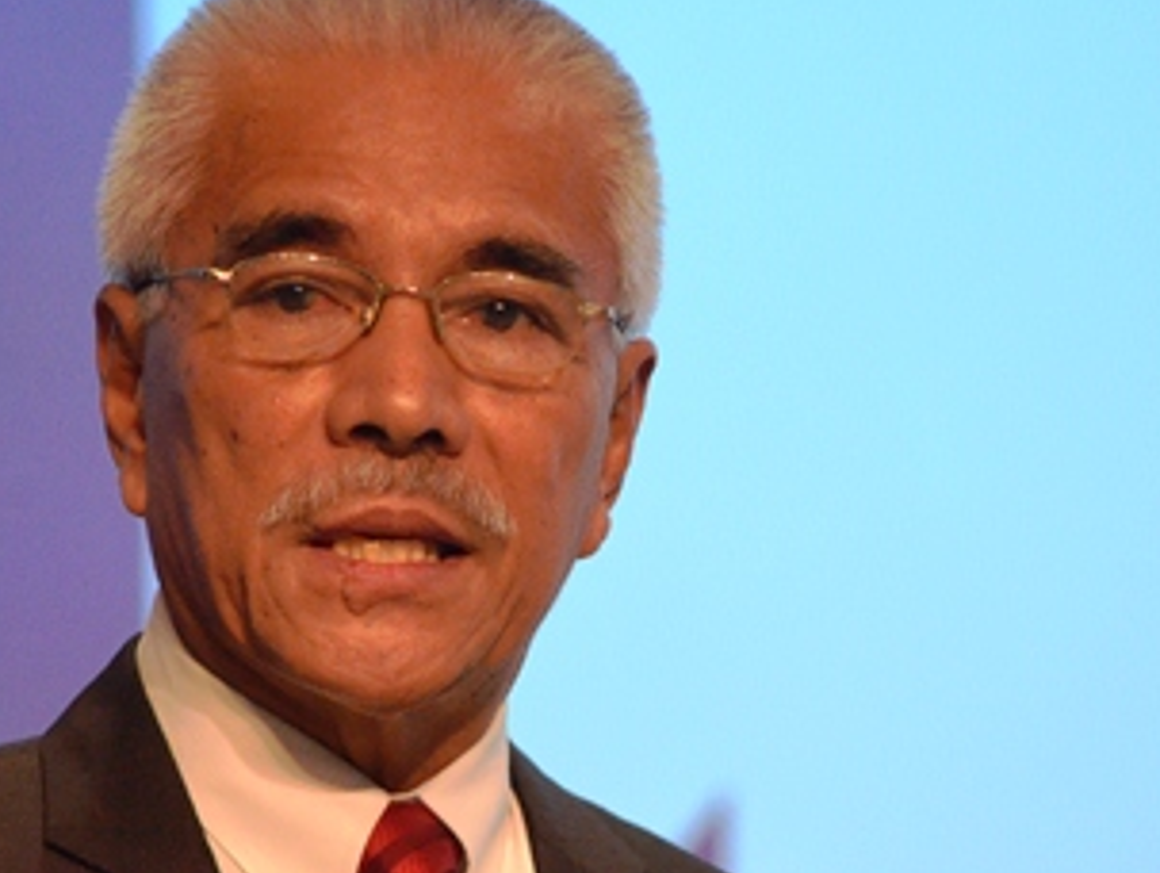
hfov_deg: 2.4
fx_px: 27578
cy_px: 705
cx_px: 590
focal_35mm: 822
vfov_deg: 1.8
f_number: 5.6
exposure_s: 1/250
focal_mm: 270
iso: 3200
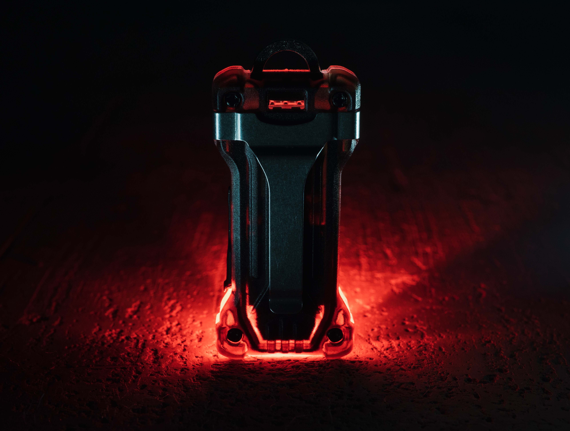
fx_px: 991
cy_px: 216
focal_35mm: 60
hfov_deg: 32.1
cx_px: 285
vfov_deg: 24.6
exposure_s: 1/50
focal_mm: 30
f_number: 7.1
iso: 400
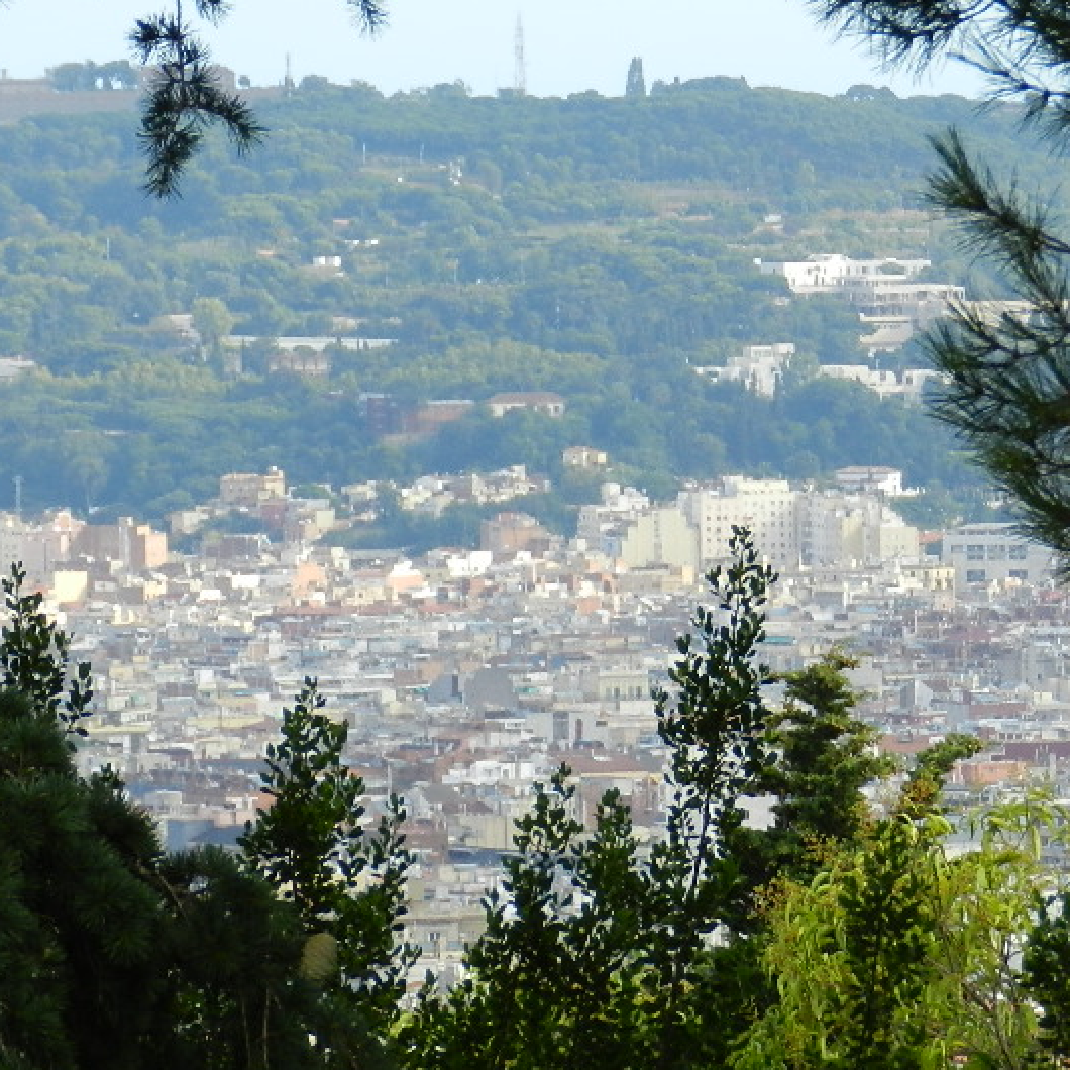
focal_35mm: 449
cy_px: 527
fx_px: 15702
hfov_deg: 3.9
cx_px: 753
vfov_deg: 3.9
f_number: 5.2
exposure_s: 1/320
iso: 160
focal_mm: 46.7
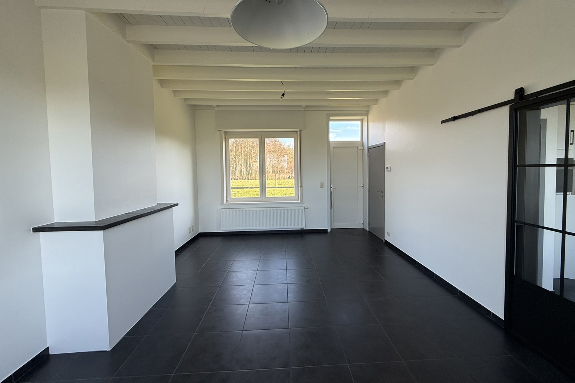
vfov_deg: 77.2
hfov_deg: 100.4
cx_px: 295
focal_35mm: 15
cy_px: 178
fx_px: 240
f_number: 2.2
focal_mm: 2.22
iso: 64
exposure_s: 1/99
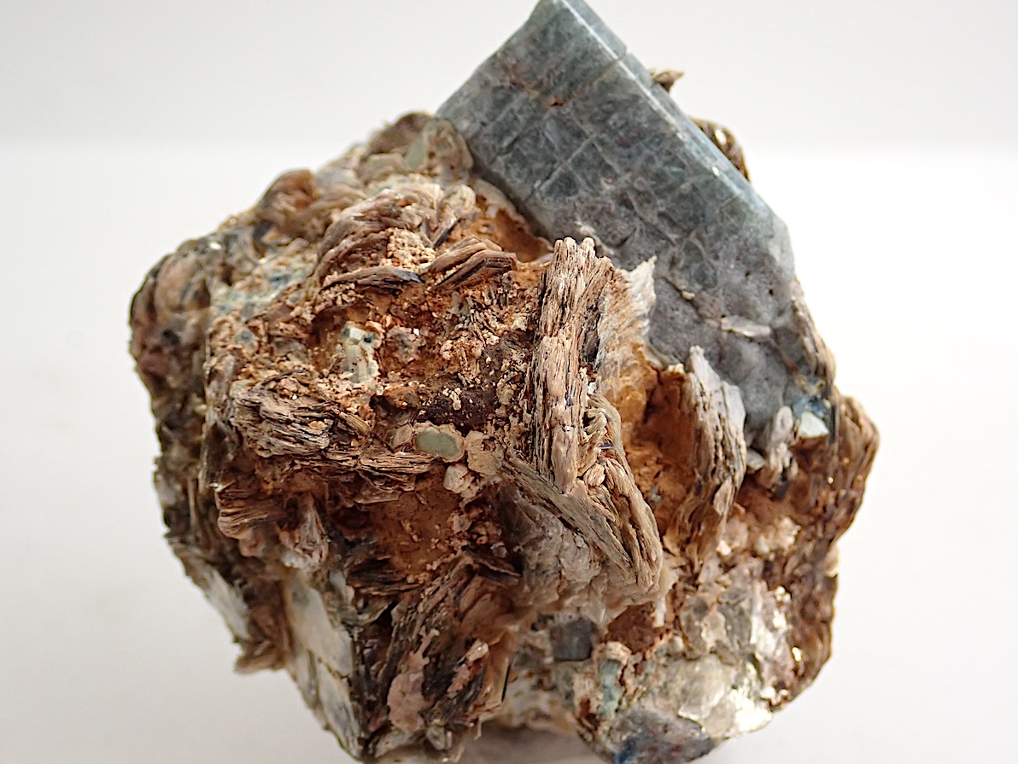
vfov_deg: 22.6
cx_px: 489
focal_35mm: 65
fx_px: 1912
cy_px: 365
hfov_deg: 29.8
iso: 320
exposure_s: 1/60
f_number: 3.6
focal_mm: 11.09
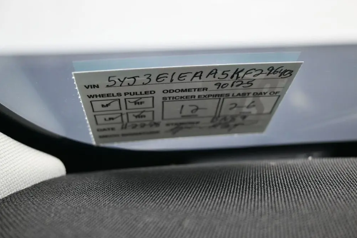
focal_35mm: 39
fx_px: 382
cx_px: 182
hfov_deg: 50.1
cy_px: 117
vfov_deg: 34.6
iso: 560
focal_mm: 25
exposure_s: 1/125
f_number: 4.2
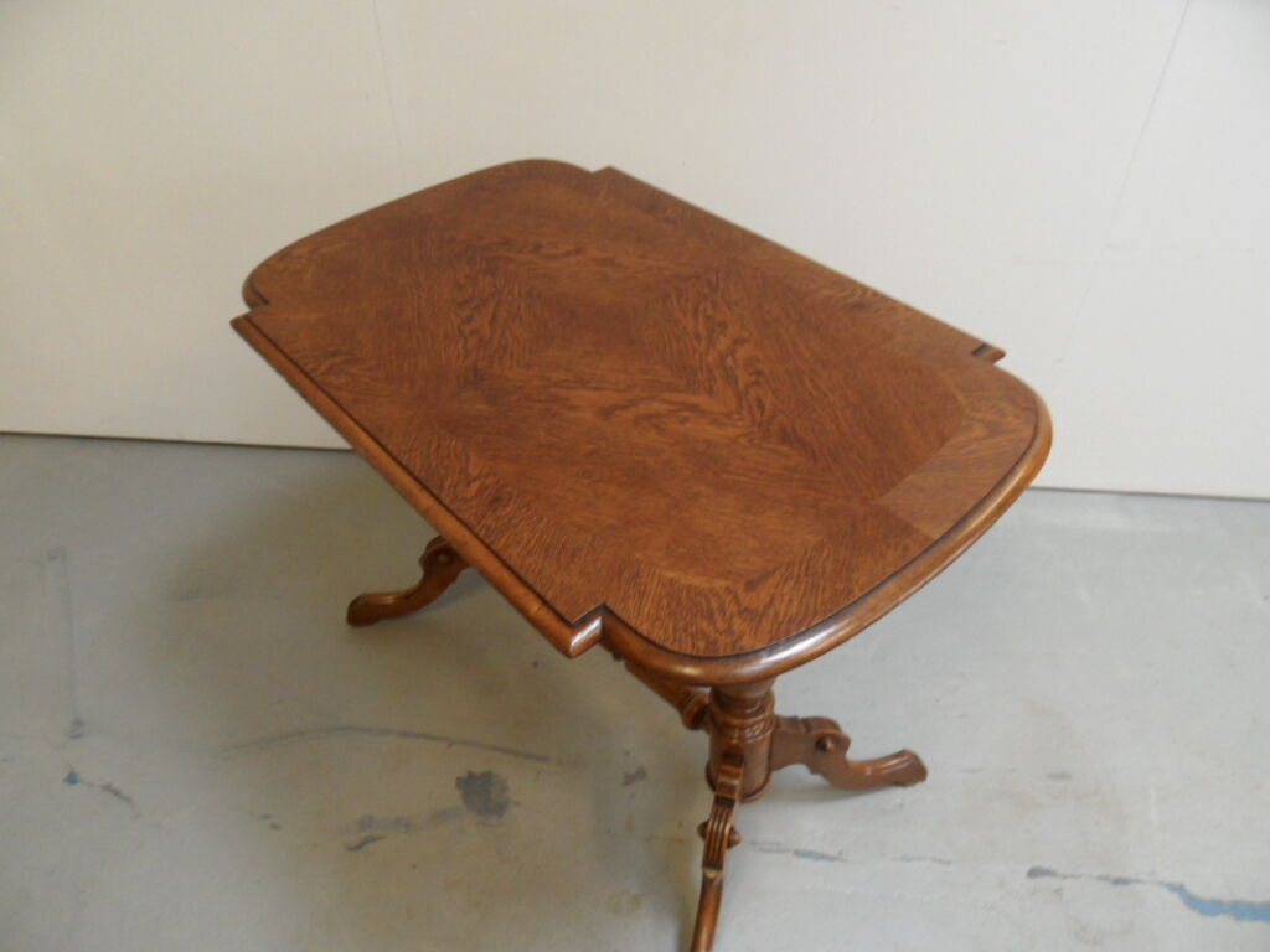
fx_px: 881
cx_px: 635
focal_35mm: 24
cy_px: 476
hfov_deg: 71.6
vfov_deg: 56.8
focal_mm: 3.9
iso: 200
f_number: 3.2
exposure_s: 1/15
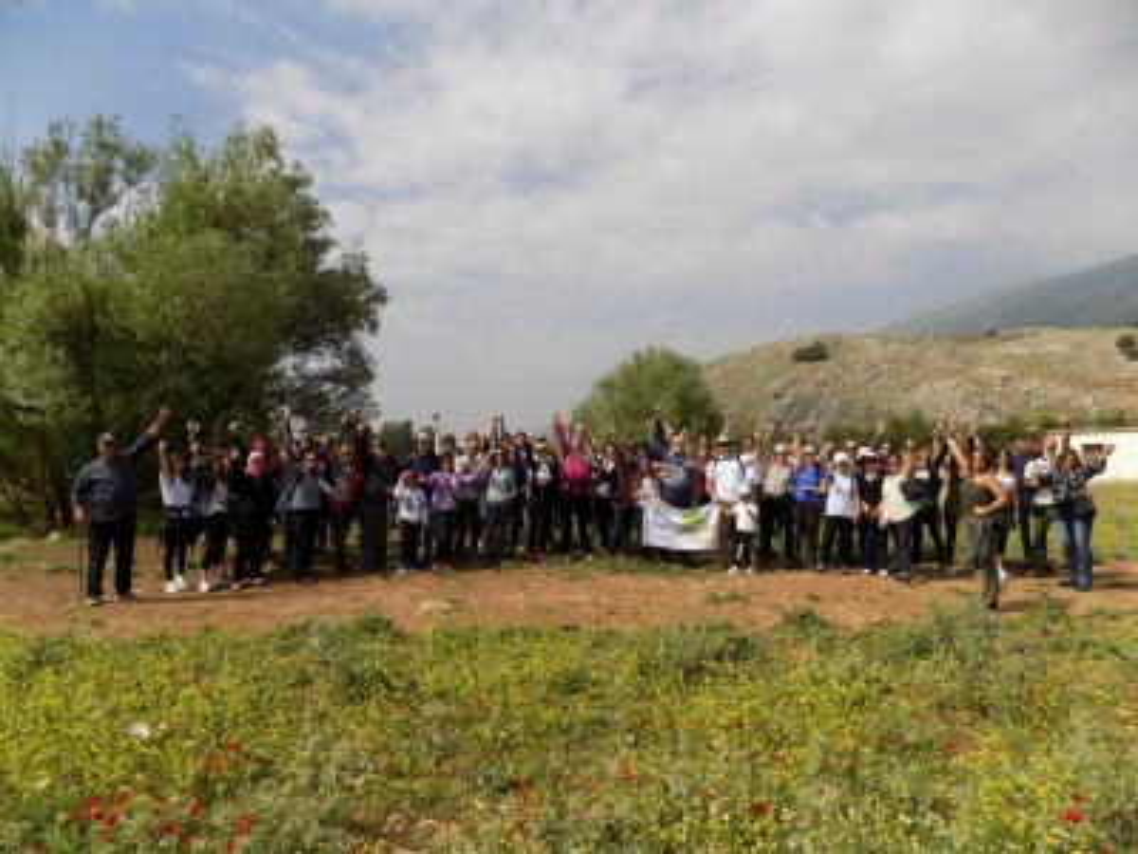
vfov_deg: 58.9
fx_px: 756
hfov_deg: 73.9
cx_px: 569
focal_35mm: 23
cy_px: 427
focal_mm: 4
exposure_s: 1/200
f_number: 9.9
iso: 80
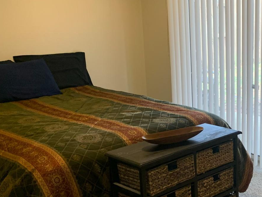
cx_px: 215
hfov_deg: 31.2
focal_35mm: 60
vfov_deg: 24.3
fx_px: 454
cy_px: 127
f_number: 1.8
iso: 250
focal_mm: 4.25
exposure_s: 1/60
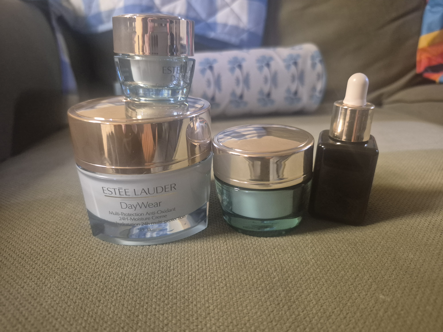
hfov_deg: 73.9
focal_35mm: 23
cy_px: 166
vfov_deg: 58.9
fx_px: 294
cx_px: 222
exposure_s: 1/60
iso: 1250
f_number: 1.8
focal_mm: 5.4
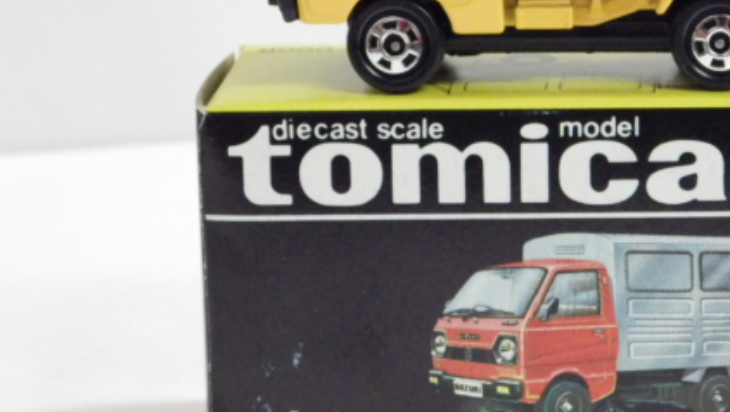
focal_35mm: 170
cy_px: 111
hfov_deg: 12.6
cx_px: 536
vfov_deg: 7.1
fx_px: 3293
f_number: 4.6
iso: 800
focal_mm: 18.4
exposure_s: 1/30
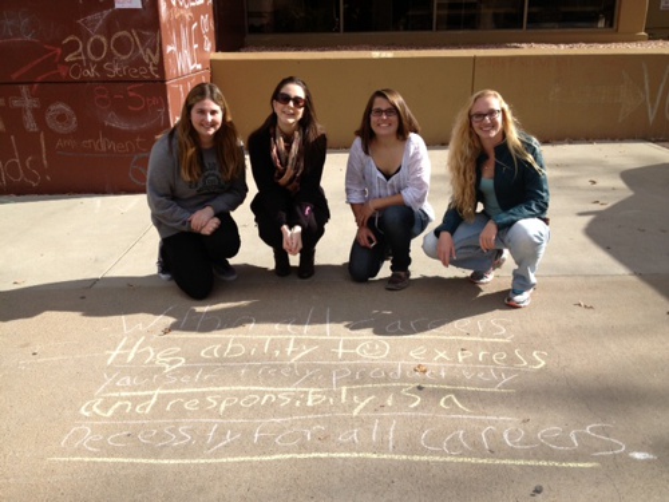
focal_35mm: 35
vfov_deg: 40.7
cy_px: 251
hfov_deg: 52.6
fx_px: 676
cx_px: 334
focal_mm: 4.28
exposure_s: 1/1326
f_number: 2.4
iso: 50
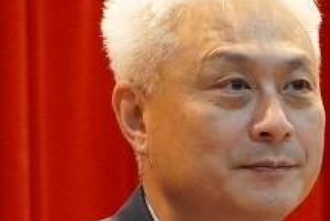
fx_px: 5752
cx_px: 330
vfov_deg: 2.2
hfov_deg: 3.3
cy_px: 256
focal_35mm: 627
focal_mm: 125
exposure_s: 1/125
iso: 6400
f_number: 5.6
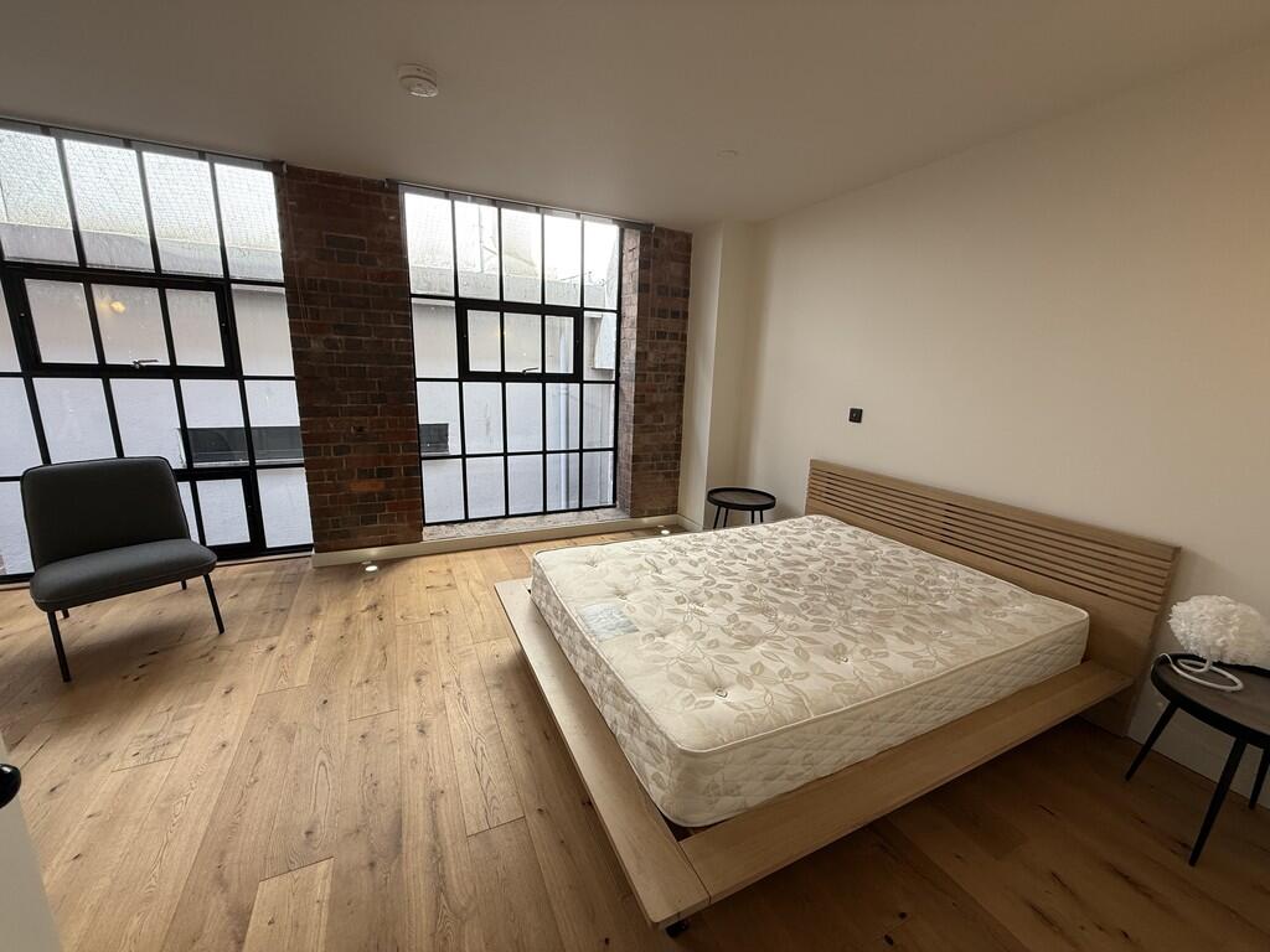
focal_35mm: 14
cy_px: 476
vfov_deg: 85.7
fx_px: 514
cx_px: 635
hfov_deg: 102.1
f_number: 2.2
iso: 100
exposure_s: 1/100
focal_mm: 2.22
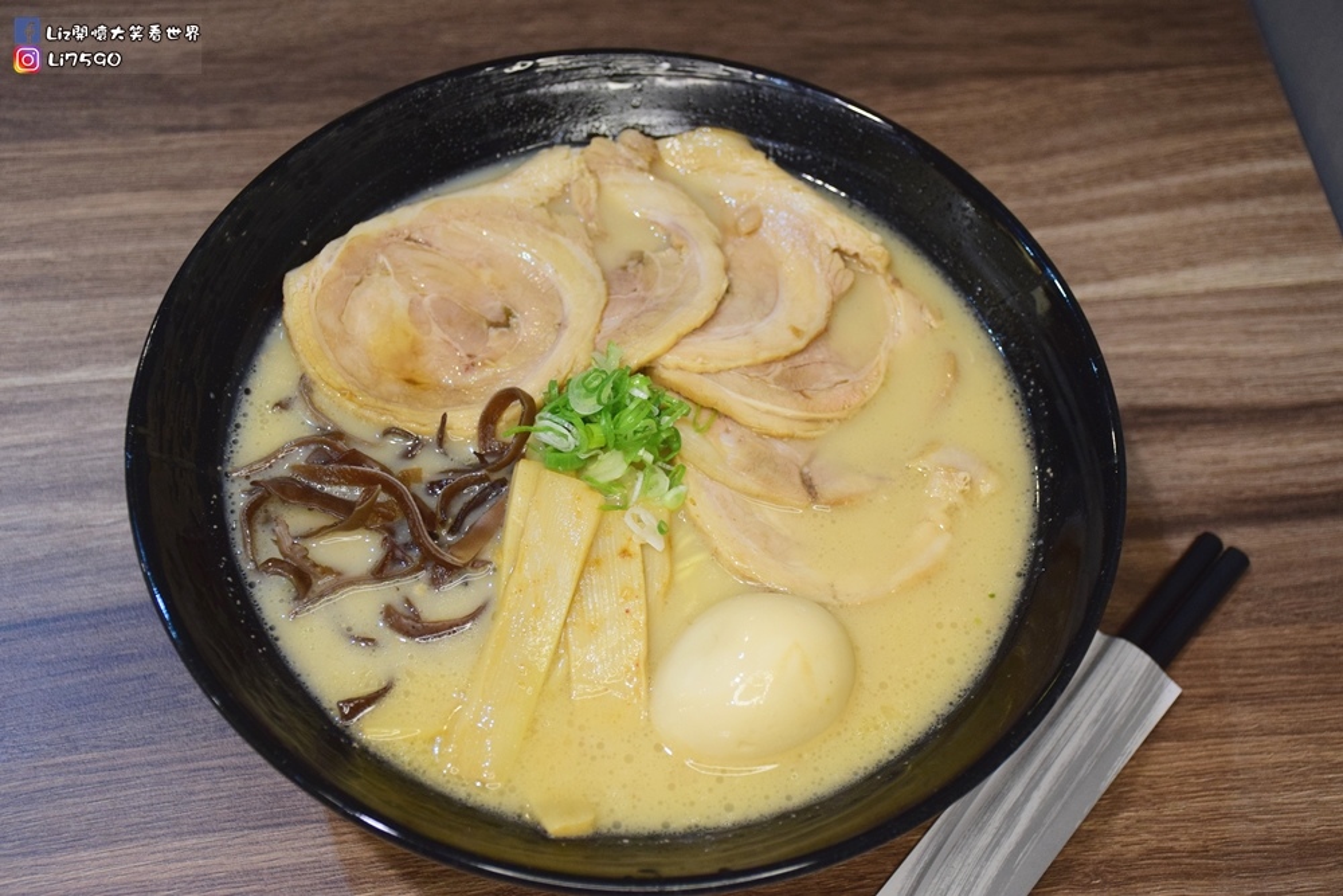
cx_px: 672
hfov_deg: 38.9
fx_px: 1903
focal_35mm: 51
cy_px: 448
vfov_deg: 26.5
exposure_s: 1/125
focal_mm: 34
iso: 1600
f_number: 4.5
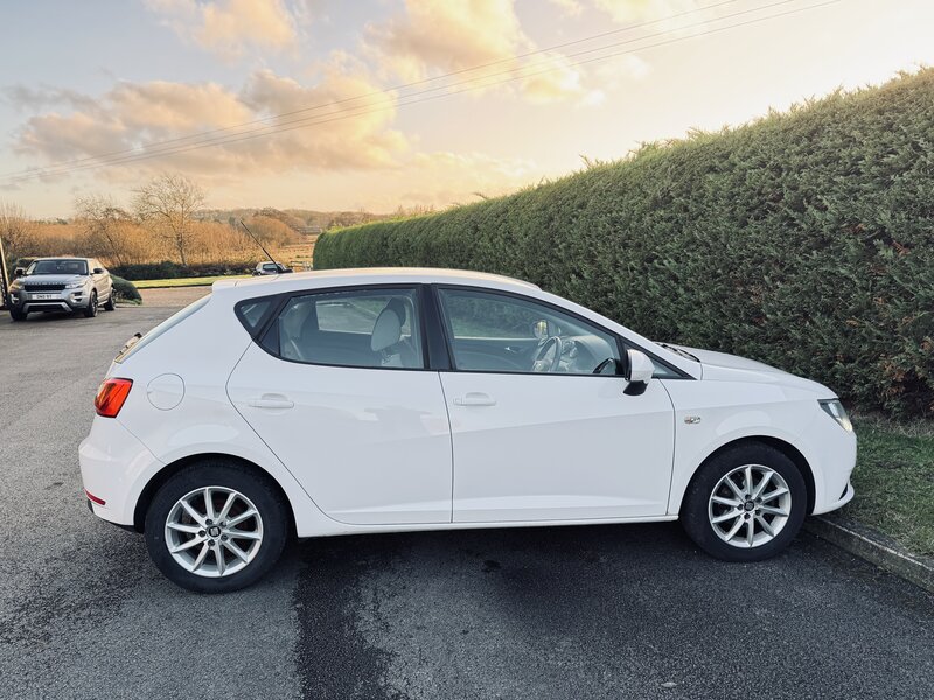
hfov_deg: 71.6
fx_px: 648
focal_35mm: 24
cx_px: 467
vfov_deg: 56.8
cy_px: 350
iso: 80
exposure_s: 1/205
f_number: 1.78
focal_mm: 6.76
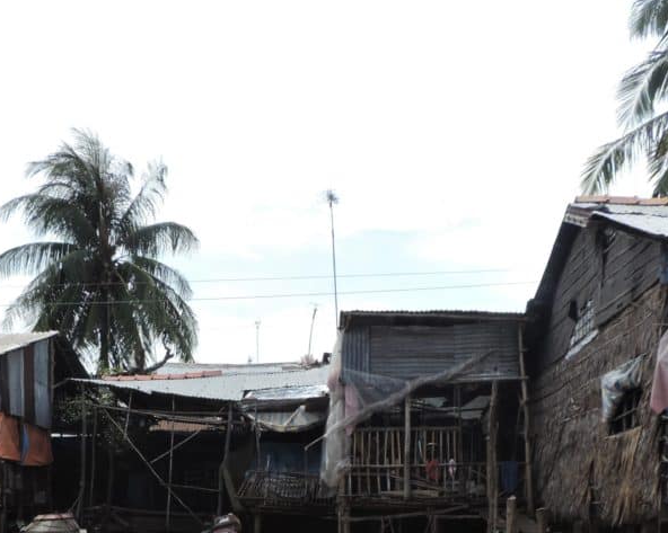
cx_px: 237
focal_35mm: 57
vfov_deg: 24.9
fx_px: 1126
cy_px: 583
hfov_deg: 32.8
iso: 80
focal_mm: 4.3
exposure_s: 1/1000
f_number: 3
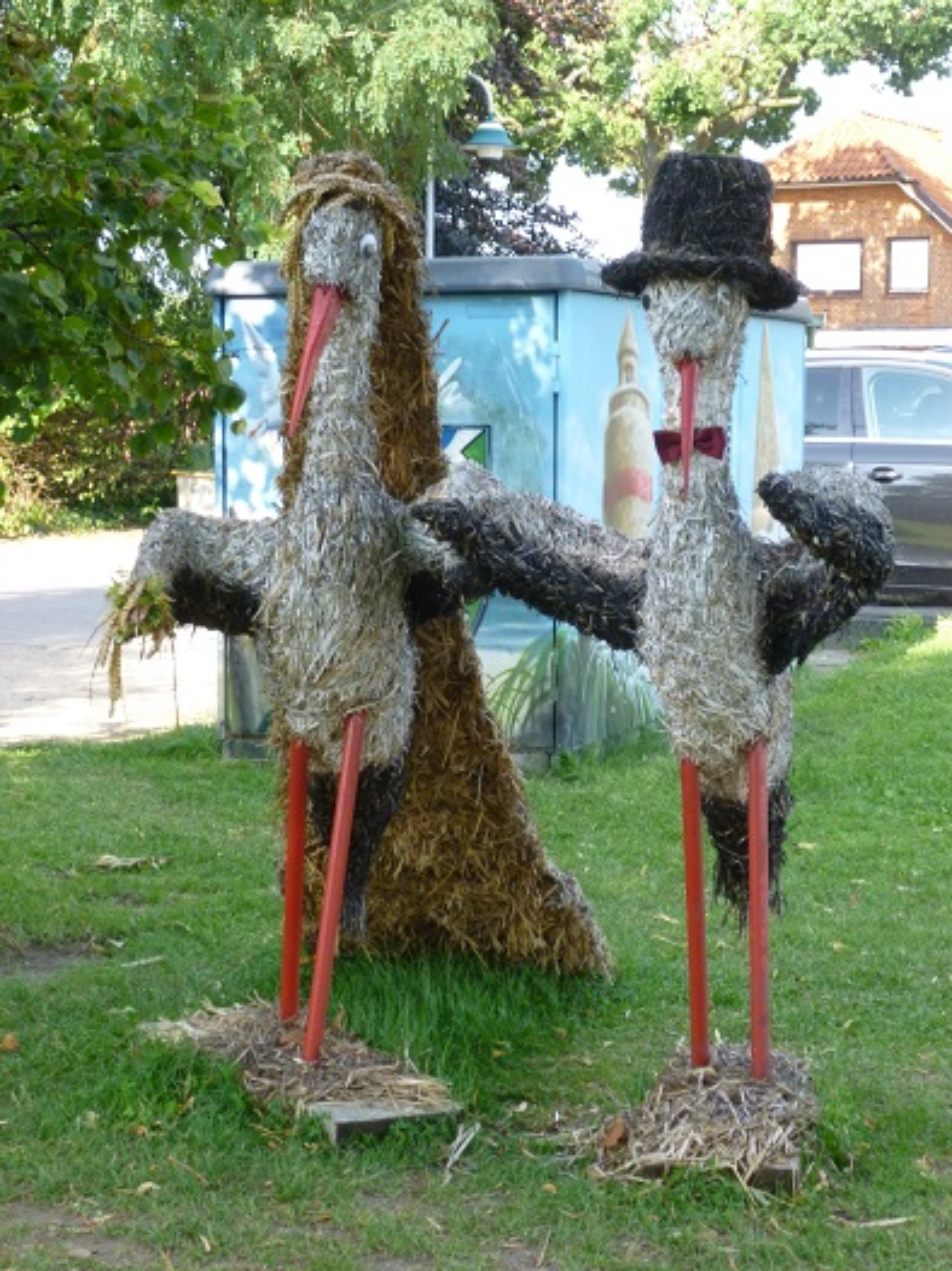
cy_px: 642
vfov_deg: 26.3
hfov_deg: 19.9
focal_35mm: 74
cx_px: 474
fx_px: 2716
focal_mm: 13.2
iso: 250
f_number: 4.7
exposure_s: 1/160
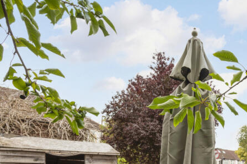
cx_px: 217
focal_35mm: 32
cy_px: 172
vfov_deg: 36.1
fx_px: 219
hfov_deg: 52.5
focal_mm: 14
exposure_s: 1/125
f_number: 8
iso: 200
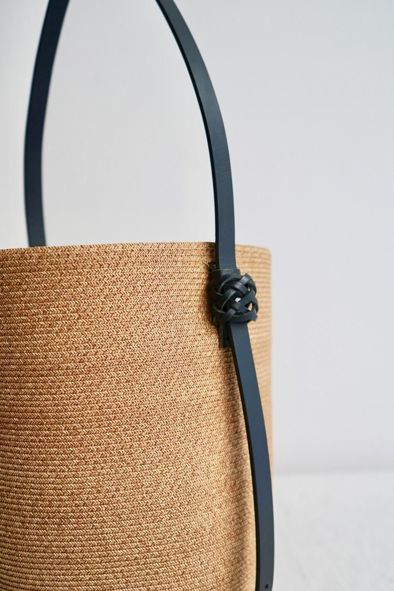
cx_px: 197
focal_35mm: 33
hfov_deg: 40.0
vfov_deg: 57.2
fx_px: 541
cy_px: 296
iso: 400
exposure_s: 1/60
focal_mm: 33
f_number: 4
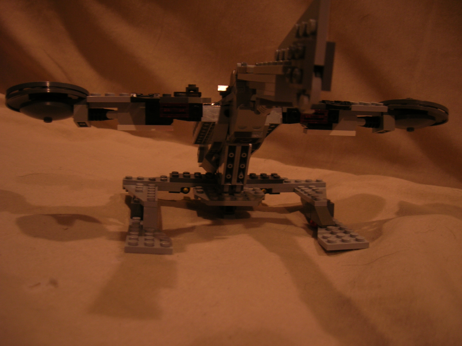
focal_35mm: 34
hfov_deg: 54.0
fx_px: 454
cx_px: 231
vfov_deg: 41.8
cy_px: 173
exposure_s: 1/6.5
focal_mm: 5.7
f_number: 2.9
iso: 50
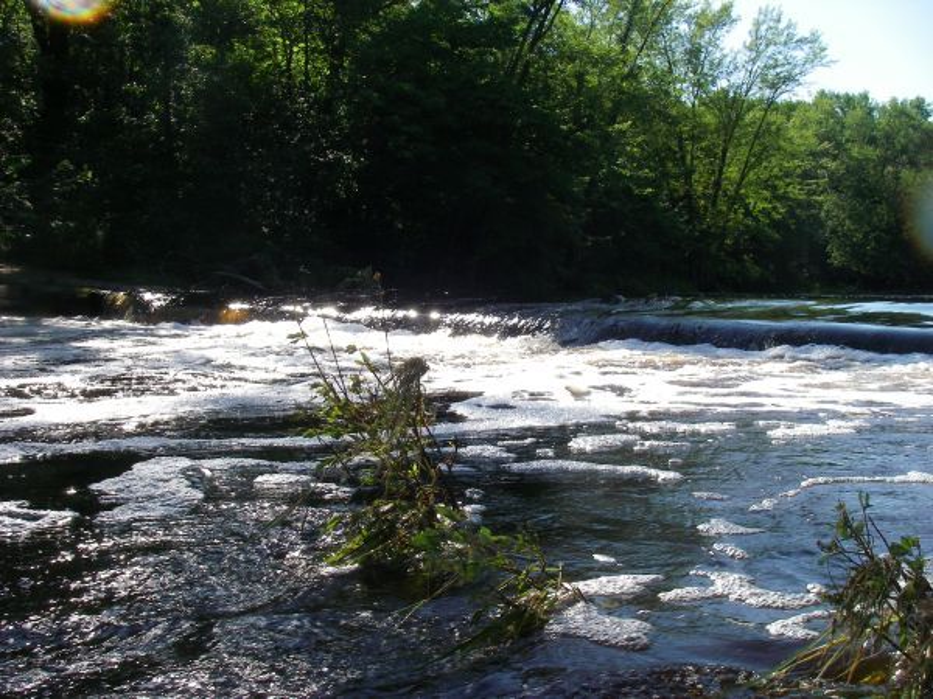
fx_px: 1024
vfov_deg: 37.7
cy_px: 350
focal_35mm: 38
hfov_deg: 49.0
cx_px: 466
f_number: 6.6
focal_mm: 6.3
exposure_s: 1/200
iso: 64
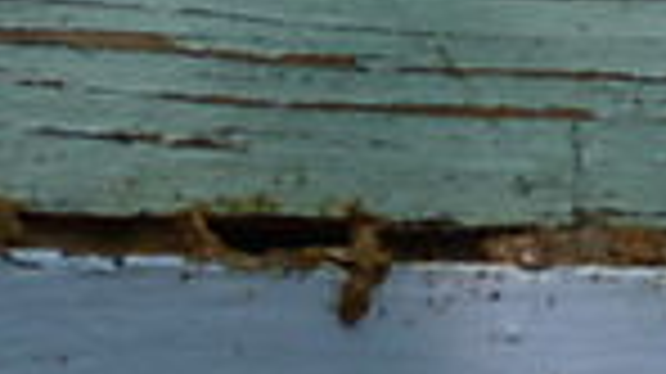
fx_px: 2594
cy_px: 987
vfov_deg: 7.5
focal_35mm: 147
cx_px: -220
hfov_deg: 14.0
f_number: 4
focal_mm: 4.1
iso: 80
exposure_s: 1/100
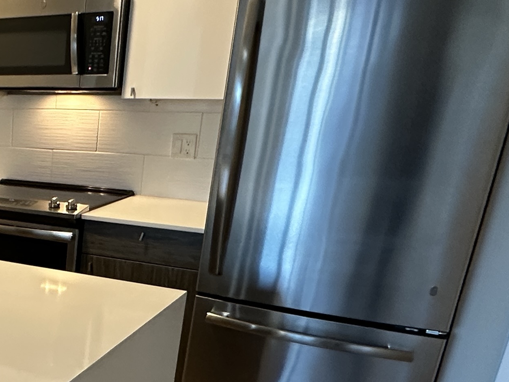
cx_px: -76
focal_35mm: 45
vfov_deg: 31.0
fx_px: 662
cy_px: 327
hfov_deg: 34.9
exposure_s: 1/60
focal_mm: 2.22
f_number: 2.2
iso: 250
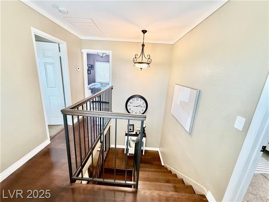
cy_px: 101
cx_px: 134
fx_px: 109
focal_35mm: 14
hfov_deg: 102.1
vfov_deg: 85.7
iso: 250
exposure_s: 1/120
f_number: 2.2
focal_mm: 2.22
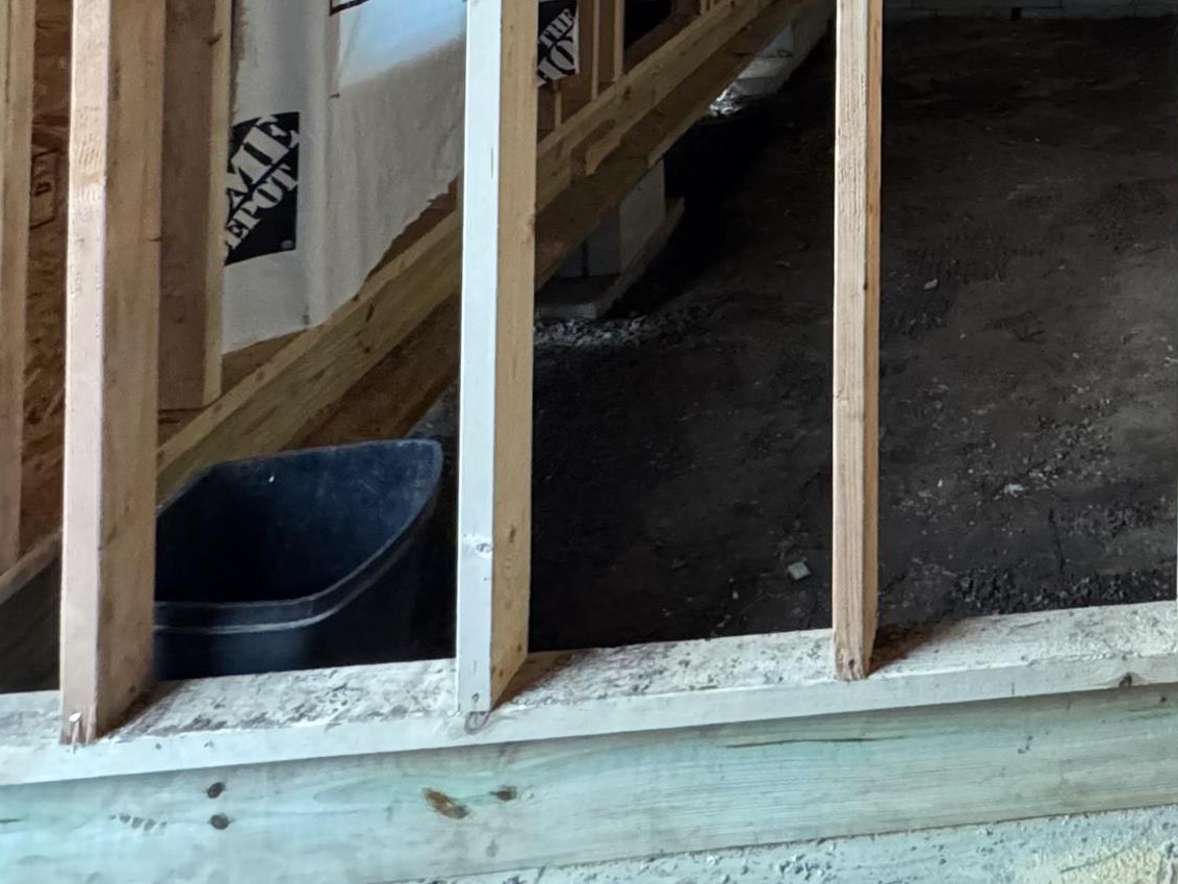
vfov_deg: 29.9
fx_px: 1293
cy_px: -274
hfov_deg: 41.0
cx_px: 1241
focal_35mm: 38
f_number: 2.2
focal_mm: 2.22
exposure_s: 1/60
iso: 800
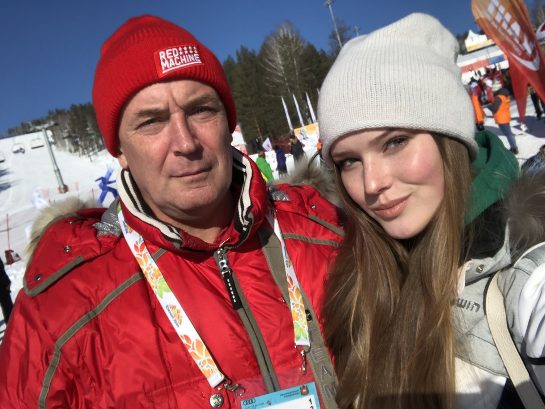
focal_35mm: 32
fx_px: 504
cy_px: 204
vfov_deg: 44.2
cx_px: 272
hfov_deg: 56.8
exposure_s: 1/1898
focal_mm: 2.87
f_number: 2.2
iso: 20
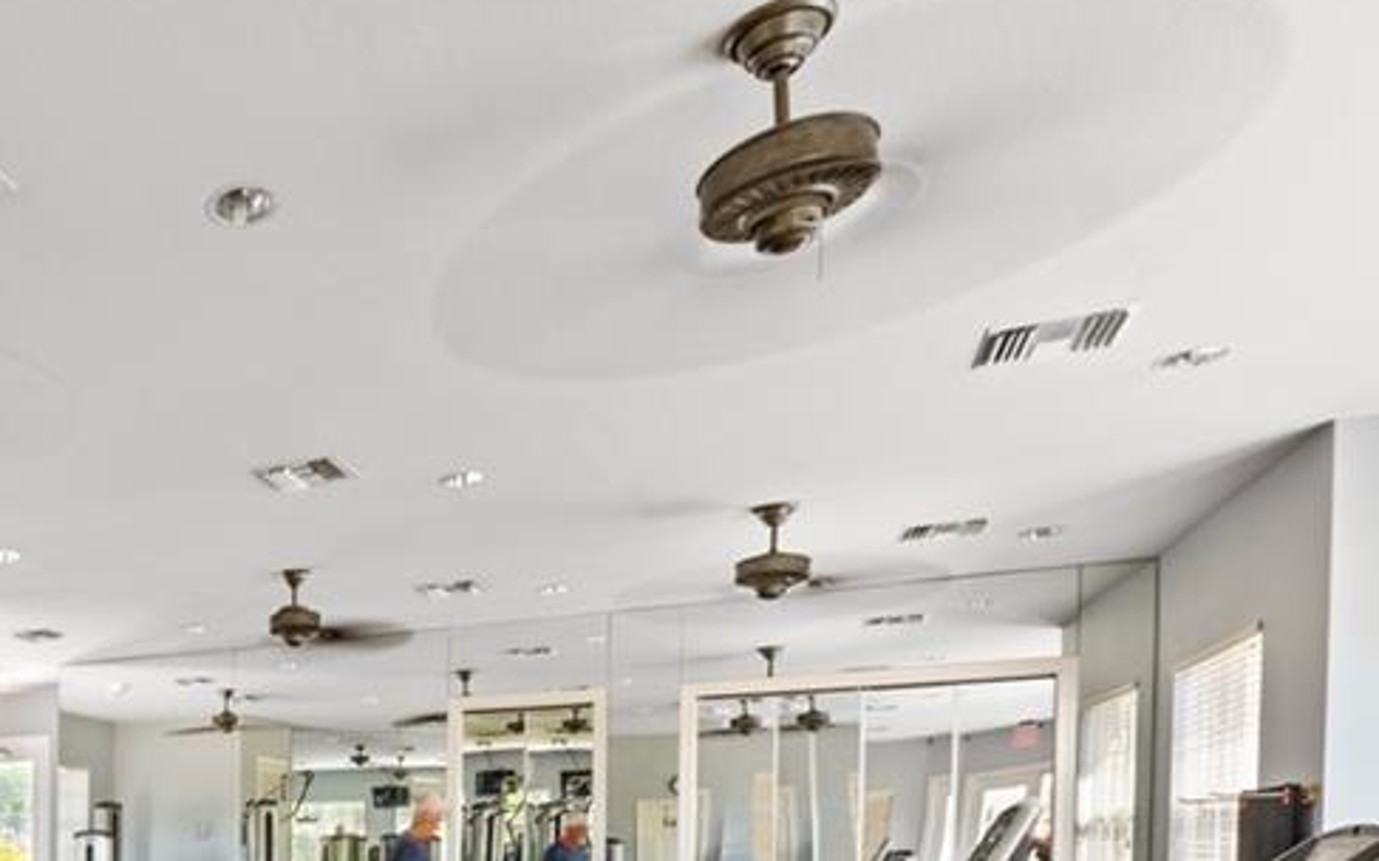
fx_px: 1127
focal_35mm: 30
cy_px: 879
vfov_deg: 37.0
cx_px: 42
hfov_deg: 52.0
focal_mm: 14
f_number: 9
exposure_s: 1/2
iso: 100
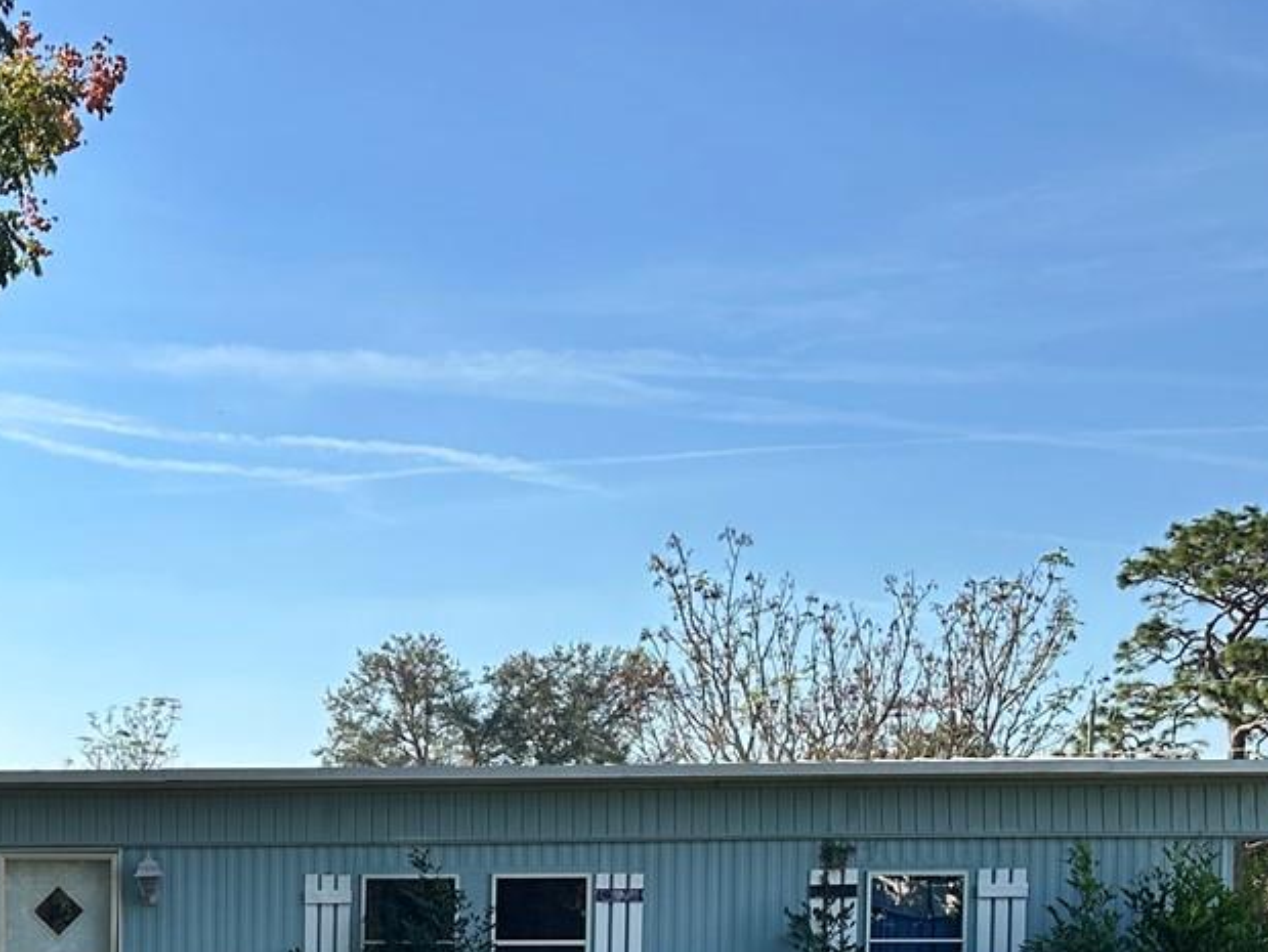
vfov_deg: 22.2
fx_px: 2272
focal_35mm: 62
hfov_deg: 29.1
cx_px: -14
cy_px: 1087
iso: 80
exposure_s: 1/2660
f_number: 1.78
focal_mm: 6.86
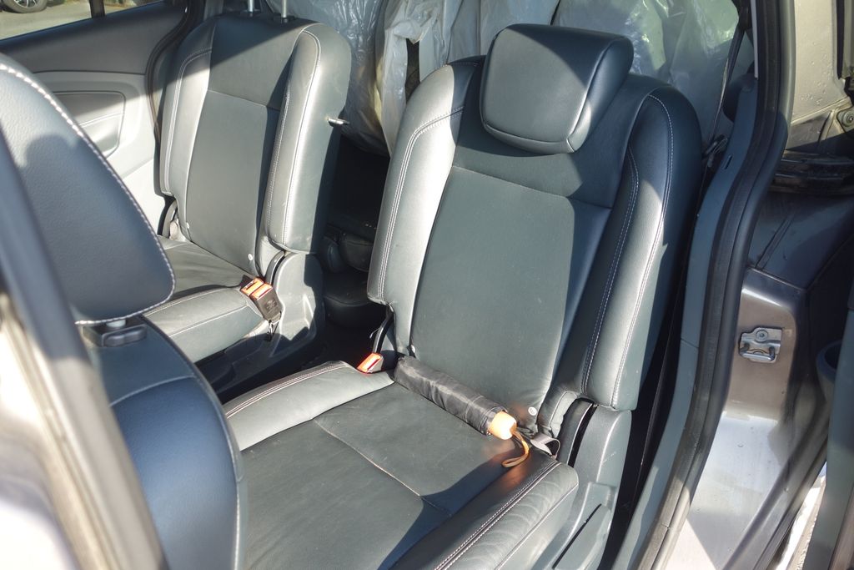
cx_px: 427
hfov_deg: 65.5
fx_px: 664
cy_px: 285
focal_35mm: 28
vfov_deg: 46.4
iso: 125
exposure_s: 1/100
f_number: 3.2
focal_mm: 10.4
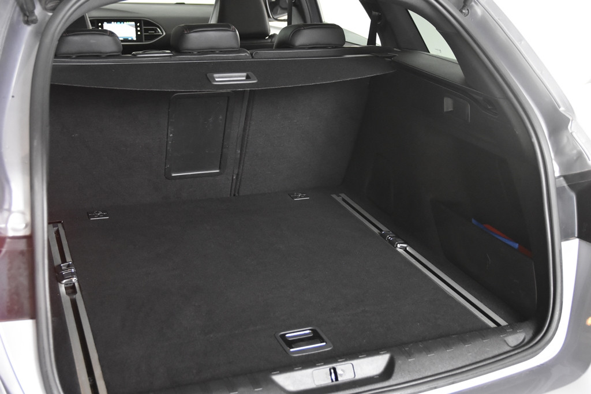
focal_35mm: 46
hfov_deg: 42.3
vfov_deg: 29.0
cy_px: 197
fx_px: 763
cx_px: 296
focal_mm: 31
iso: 3200
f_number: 3.3
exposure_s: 1/50
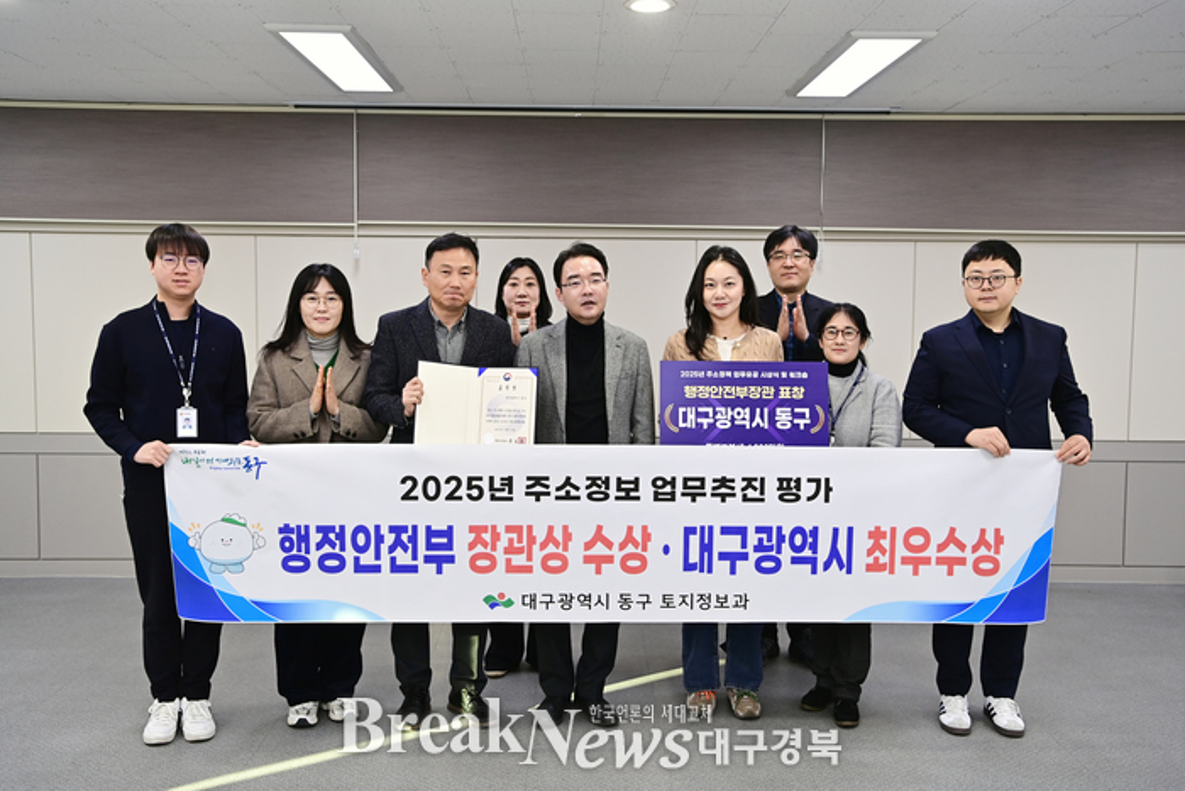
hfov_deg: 50.7
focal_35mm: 38
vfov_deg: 35.1
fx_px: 1251
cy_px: 396
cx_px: 592
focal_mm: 38
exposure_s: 1/160
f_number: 4
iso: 1000
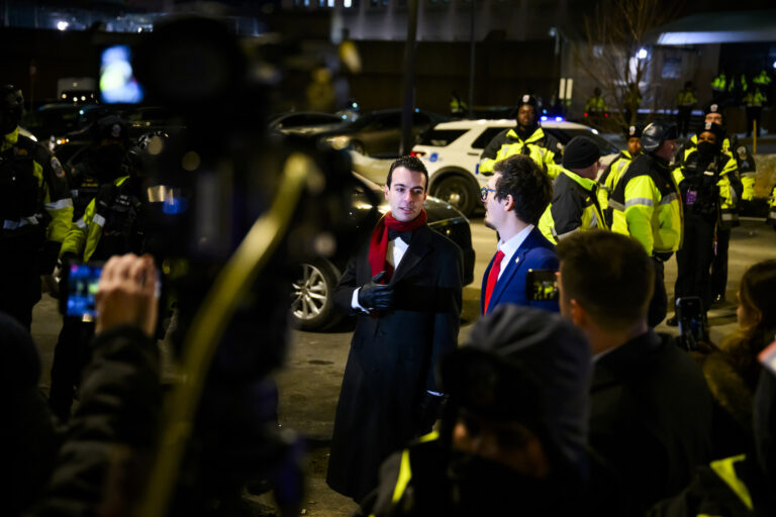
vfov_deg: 26.5
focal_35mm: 51
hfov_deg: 38.9
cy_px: 258
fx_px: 1099
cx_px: 388
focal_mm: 51
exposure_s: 1/160
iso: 6400
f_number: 2.8
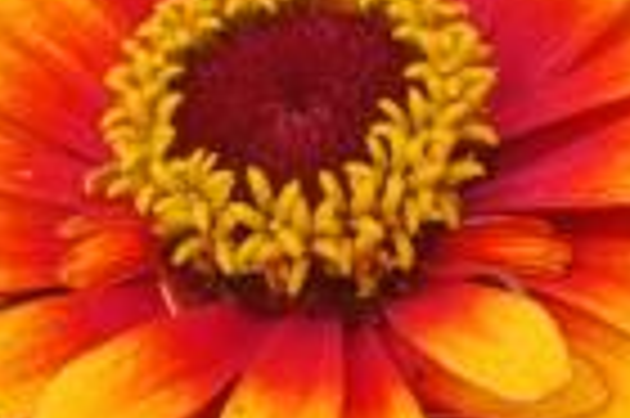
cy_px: 310
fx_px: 7125
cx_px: 500
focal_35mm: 408
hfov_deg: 5.1
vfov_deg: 3.4
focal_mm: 85
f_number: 14
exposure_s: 1/800
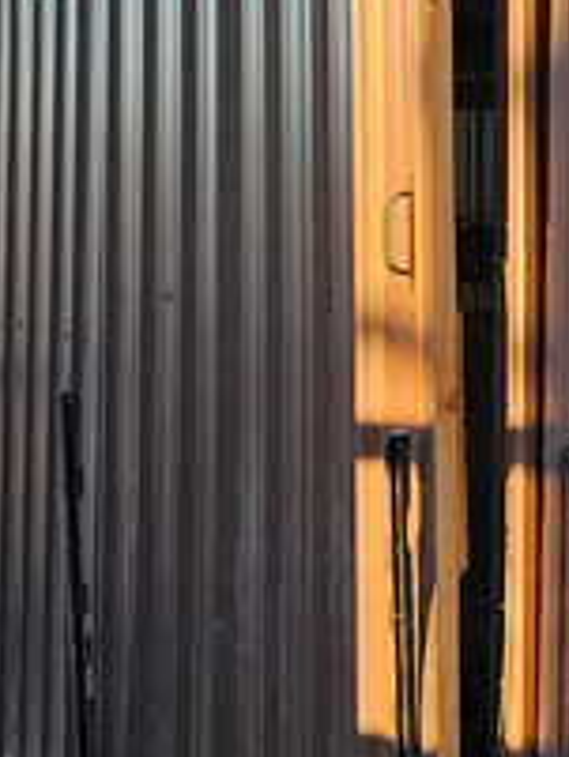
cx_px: 1259
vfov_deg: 16.6
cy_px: 72
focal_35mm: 117
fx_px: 2562
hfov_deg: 11.1
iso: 25
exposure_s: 1/207
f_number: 1.7
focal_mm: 6.3
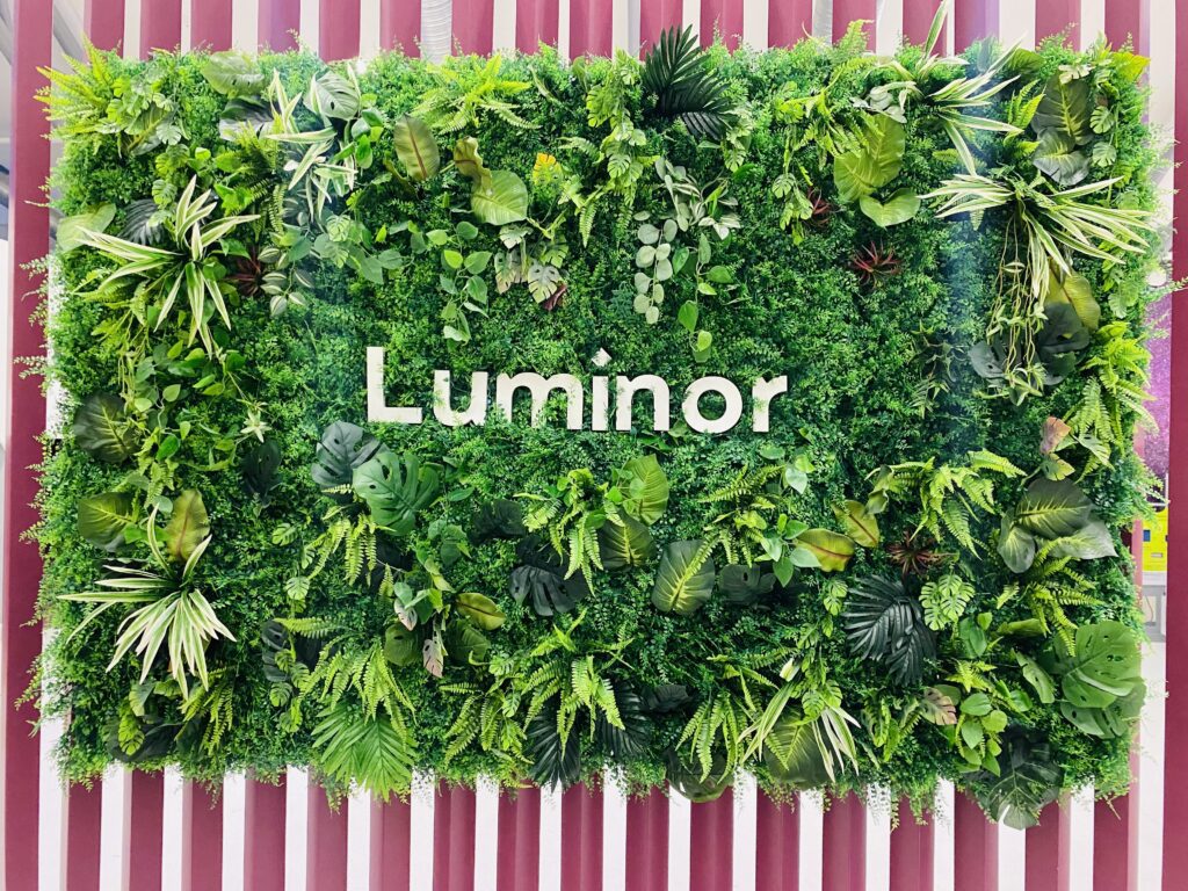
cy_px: 446
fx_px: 892
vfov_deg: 53.1
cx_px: 594
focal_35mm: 26
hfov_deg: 67.3
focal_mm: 4.25
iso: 400
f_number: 1.8
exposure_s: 1/50
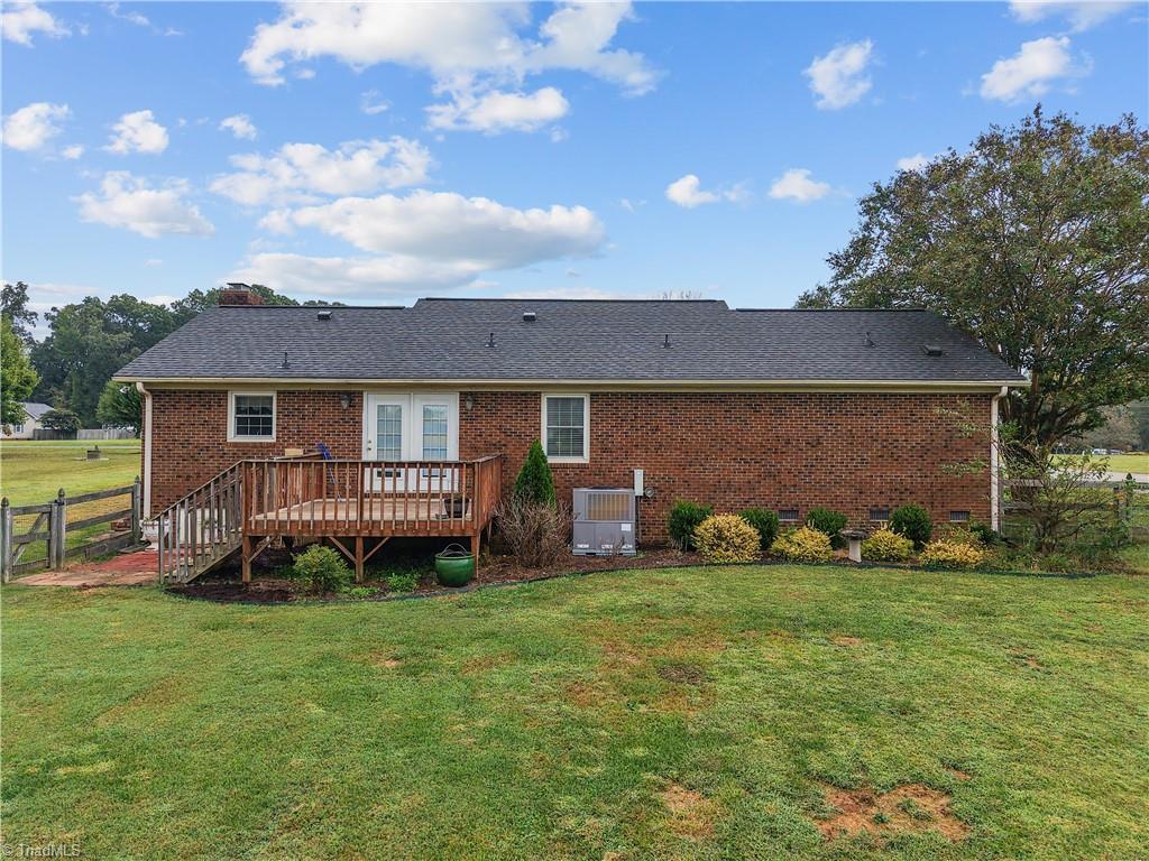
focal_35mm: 24
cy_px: 430
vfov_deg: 56.8
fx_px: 797
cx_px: 574
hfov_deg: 71.6
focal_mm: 8.67
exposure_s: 1/4000
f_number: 1.8
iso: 220
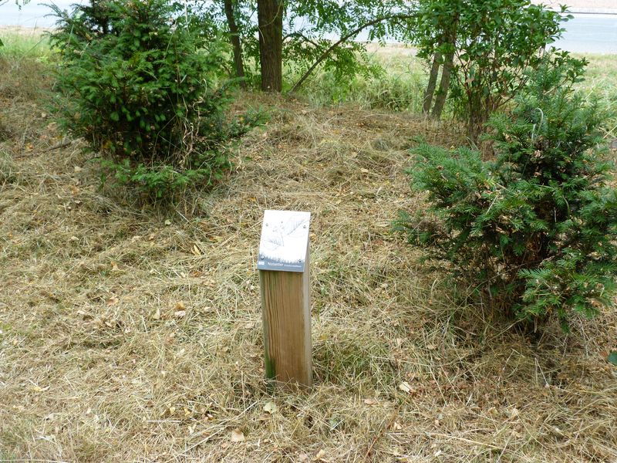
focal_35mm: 38
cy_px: 232
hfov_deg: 49.0
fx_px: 677
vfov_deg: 37.7
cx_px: 308
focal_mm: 6.8
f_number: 3.6
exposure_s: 1/100
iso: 80
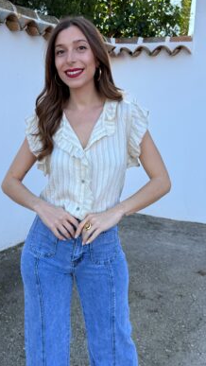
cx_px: 76
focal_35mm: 27
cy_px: 178
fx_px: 262
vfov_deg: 69.8
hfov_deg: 42.6
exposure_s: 1/878
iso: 100
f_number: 1.78
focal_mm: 6.76
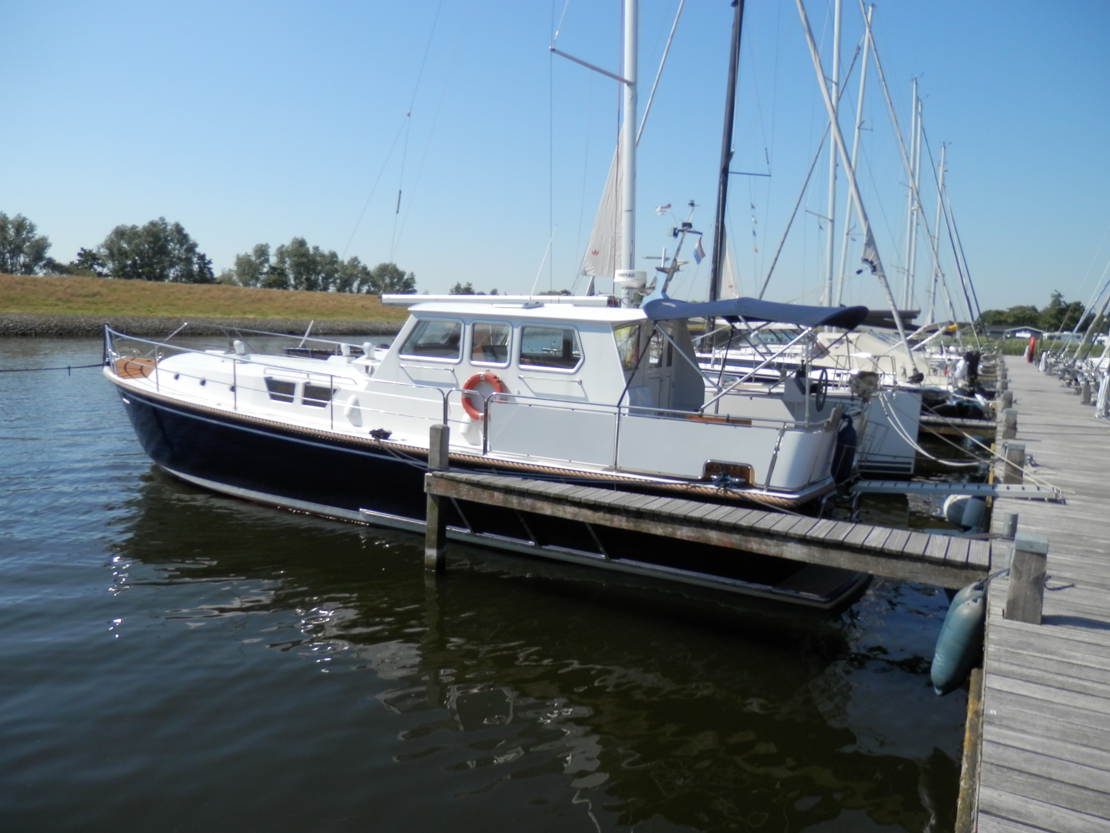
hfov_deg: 69.4
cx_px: 555
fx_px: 802
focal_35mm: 25
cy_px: 416
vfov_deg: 54.9
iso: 80
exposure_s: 1/160
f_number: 8.7
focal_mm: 4.5
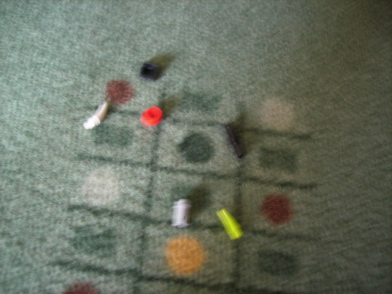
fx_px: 362
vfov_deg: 44.2
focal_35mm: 32
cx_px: 196
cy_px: 147
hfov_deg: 56.8
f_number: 2.8
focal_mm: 5.99
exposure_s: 1/2
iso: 50
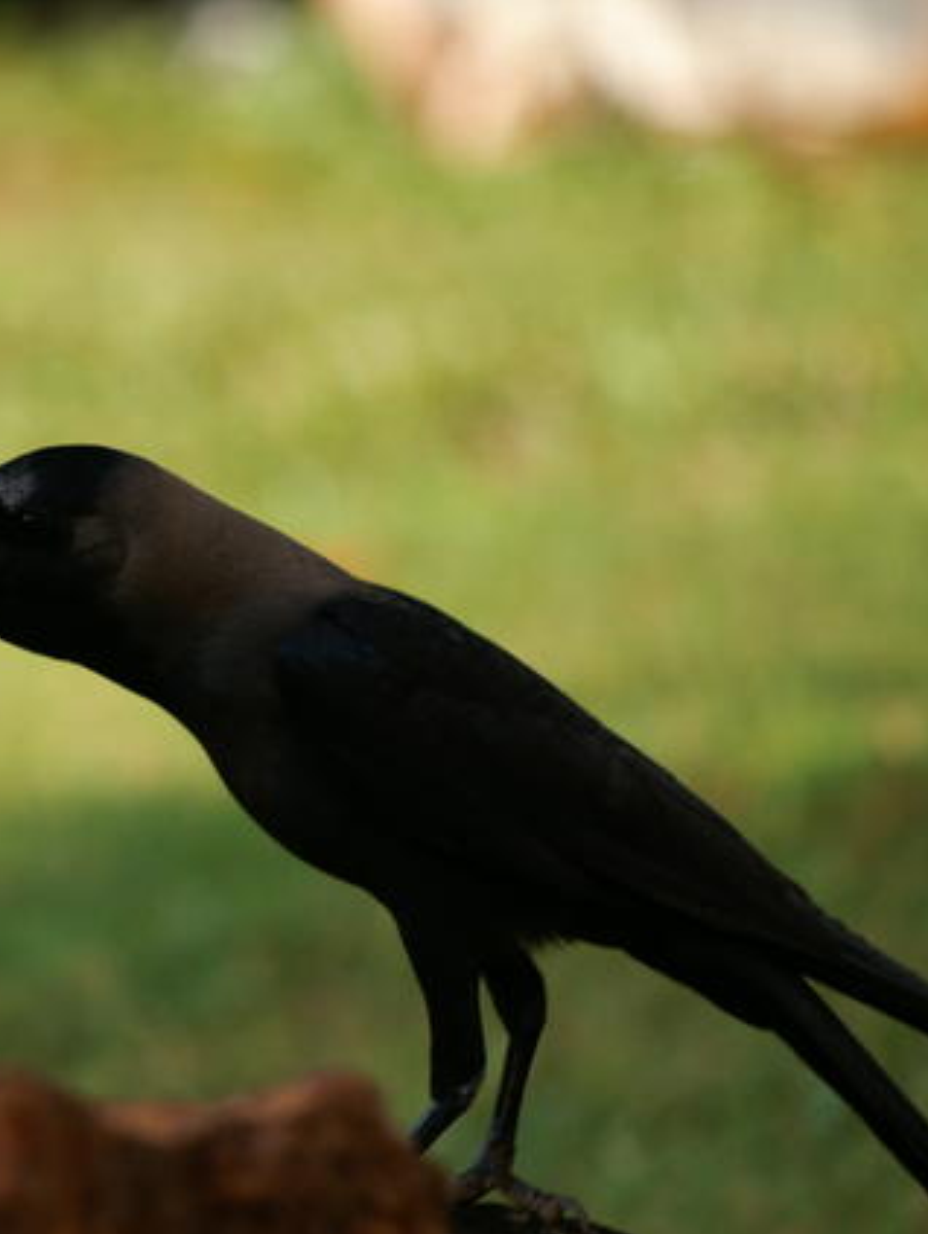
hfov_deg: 2.4
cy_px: 618
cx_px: 140
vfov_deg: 3.2
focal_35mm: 610
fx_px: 21771
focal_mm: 280
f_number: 5.6
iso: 200
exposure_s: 1/640
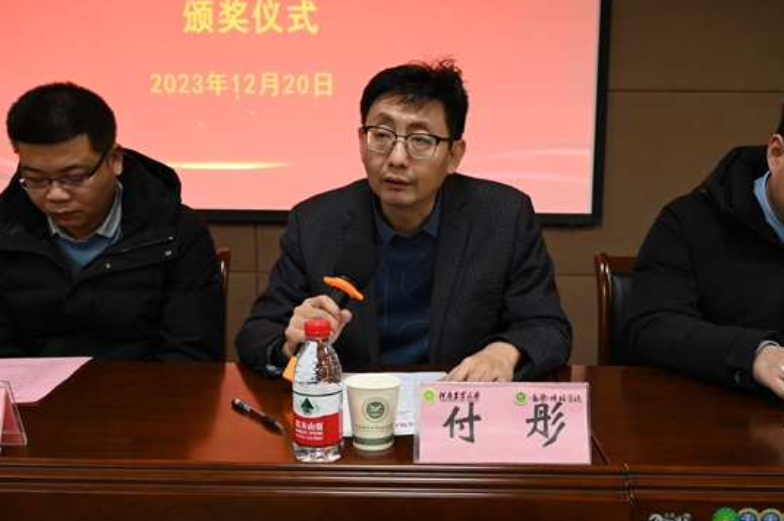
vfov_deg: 35.9
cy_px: 283
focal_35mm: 37
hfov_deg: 51.9
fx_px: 805
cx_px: 412
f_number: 5.6
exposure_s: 1/250
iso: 8000
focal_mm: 33
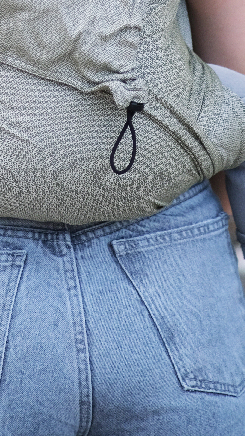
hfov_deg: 2.9
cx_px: 31
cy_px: -186
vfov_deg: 5.2
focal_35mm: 412
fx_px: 4760
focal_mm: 85
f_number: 1.8
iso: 640
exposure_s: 1/2000
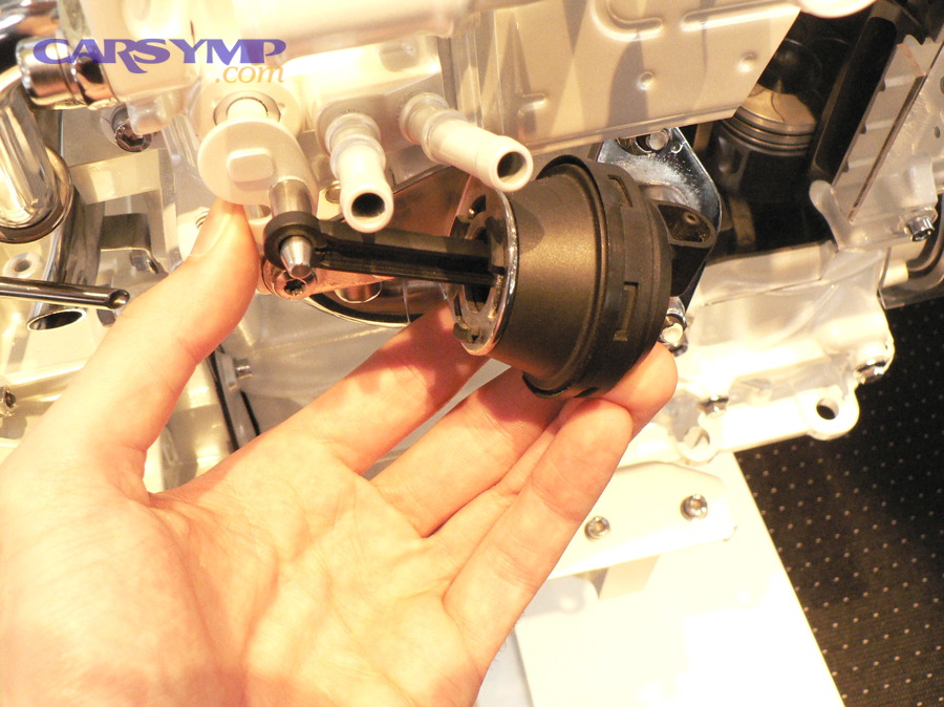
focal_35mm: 36
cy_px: 354
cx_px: 472
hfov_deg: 51.4
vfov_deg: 39.6
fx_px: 981
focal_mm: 6
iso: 400
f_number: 4
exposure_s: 1/40
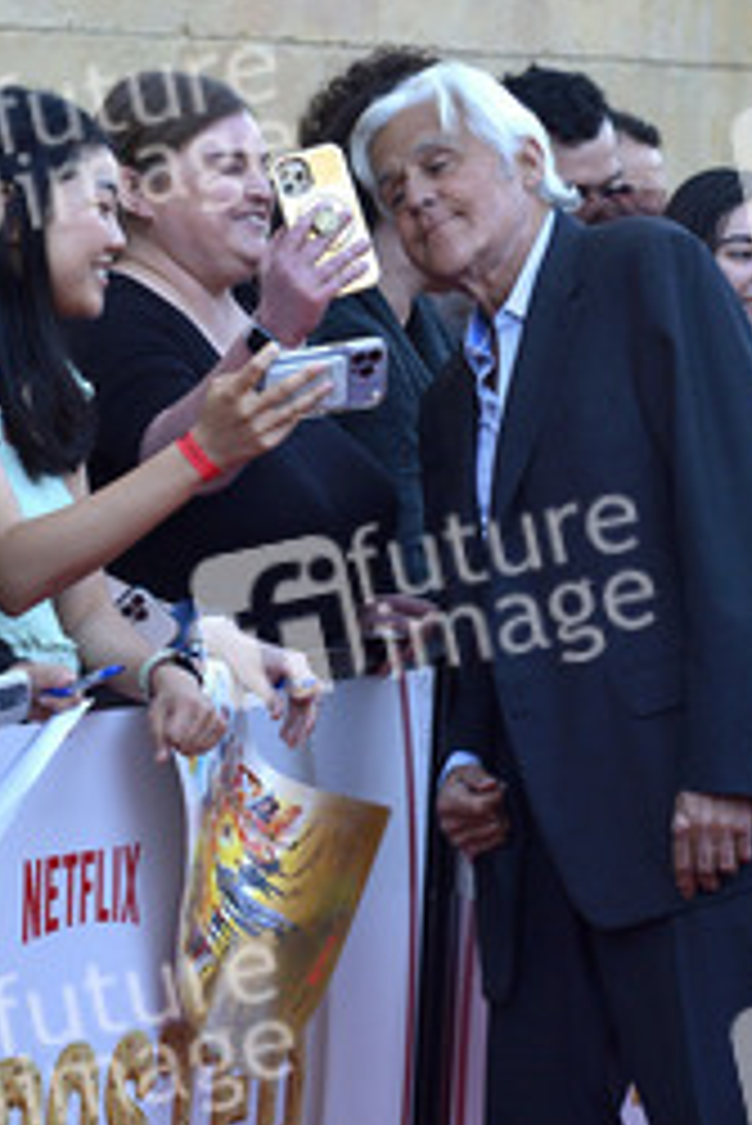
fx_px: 8510
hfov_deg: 5.1
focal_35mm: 272
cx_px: 556
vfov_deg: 7.6
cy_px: 828
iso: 320
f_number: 7.1
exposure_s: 1/250
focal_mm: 170
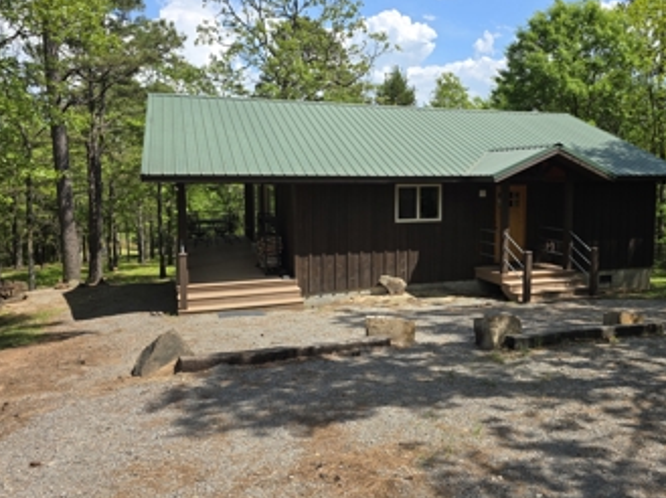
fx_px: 538
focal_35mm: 28
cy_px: 227
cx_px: 389
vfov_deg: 49.6
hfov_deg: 63.1
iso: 12
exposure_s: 1/614
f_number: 1.7
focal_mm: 6.3
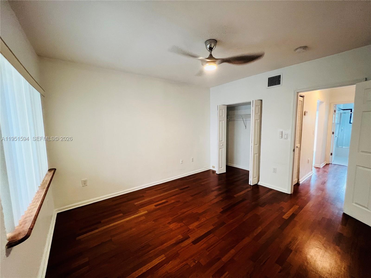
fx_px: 139
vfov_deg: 89.9
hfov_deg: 106.2
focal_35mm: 13
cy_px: 139
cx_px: 186
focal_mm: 1.57
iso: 250
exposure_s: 1/60
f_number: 1.8
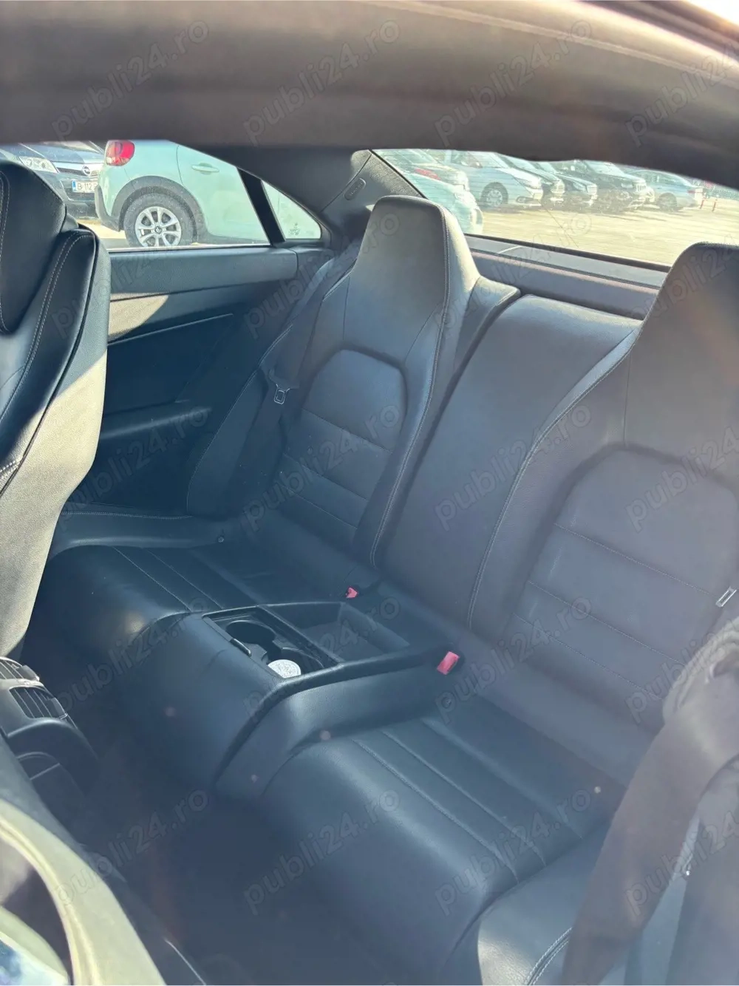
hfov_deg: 53.0
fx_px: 740
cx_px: 370
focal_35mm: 26
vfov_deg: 67.3
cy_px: 493
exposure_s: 1/163
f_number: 1.6
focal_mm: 5.96
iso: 64
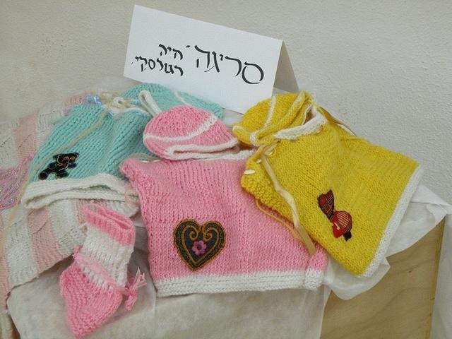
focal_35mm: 56
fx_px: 731
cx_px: 226
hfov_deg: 34.3
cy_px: 170
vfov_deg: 26.1
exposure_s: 1/60
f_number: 3.5
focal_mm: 9.8
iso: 340
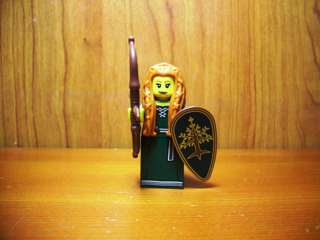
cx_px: 160
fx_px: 296
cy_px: 120
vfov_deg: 44.2
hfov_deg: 56.8
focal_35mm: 32
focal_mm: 5.7
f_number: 2.9
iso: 160
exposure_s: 1/20
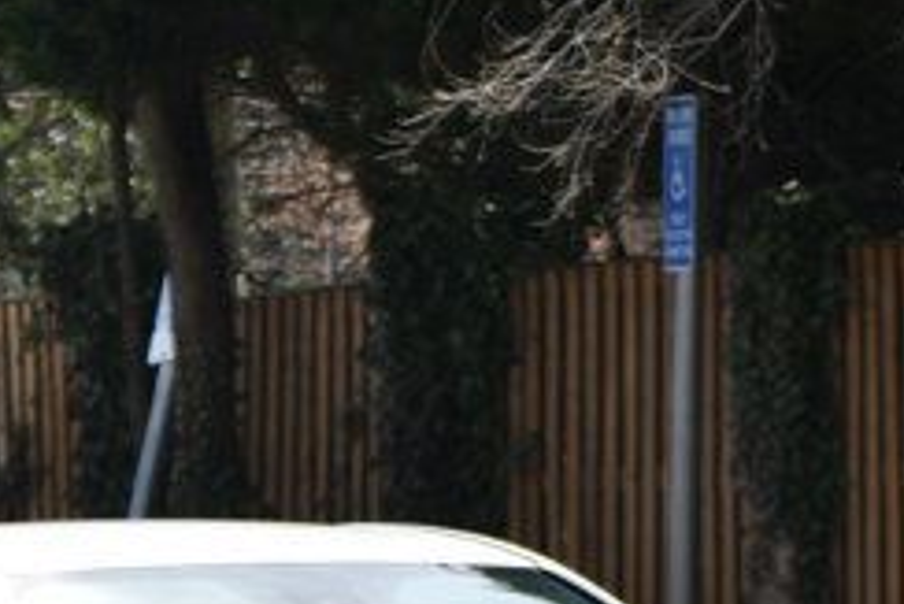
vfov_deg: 3.6
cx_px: 270
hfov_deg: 5.3
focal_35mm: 386
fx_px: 9698
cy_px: 684
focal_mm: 98
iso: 100
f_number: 10
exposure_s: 1/400
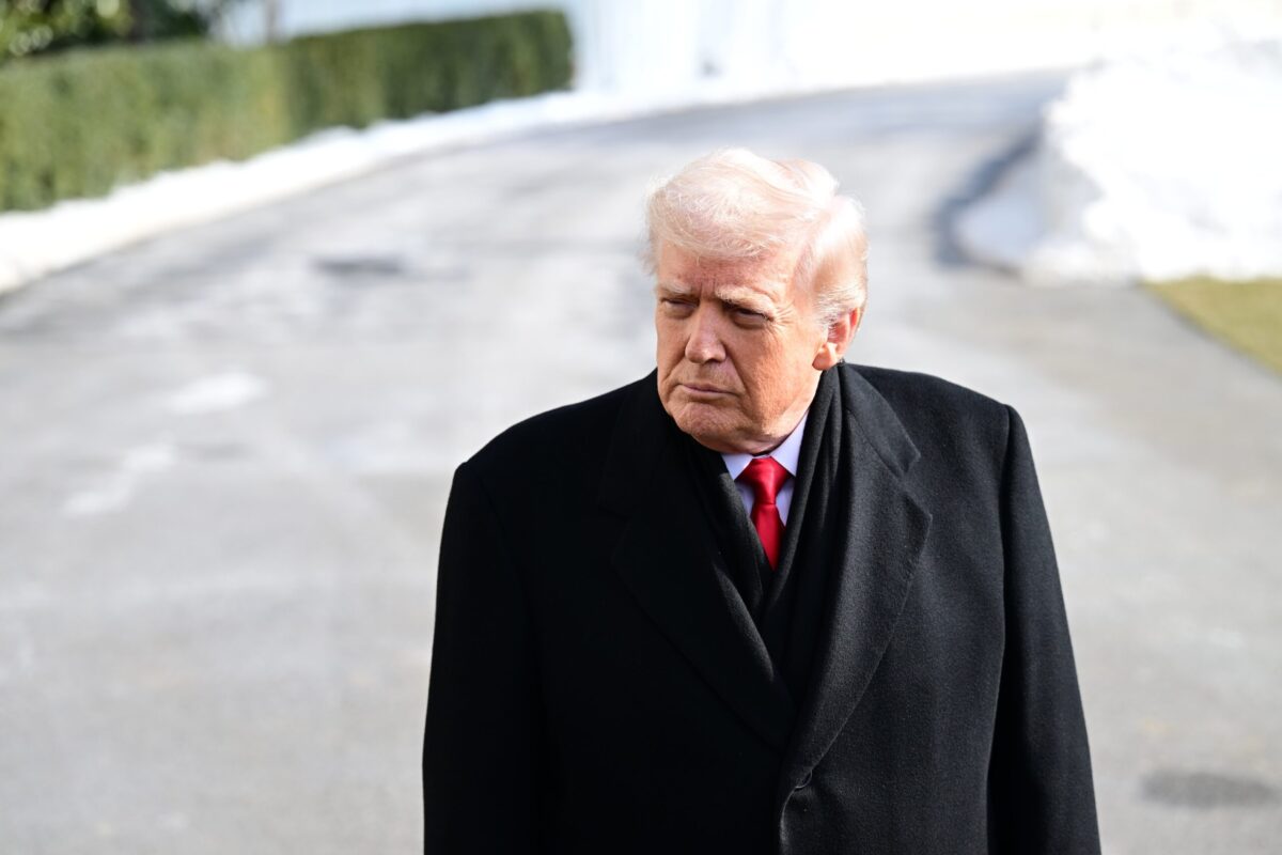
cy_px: 428
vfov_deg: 14.6
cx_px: 641
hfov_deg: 21.7
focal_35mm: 94
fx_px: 3347
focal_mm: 94
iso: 140
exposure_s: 1/500
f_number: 4
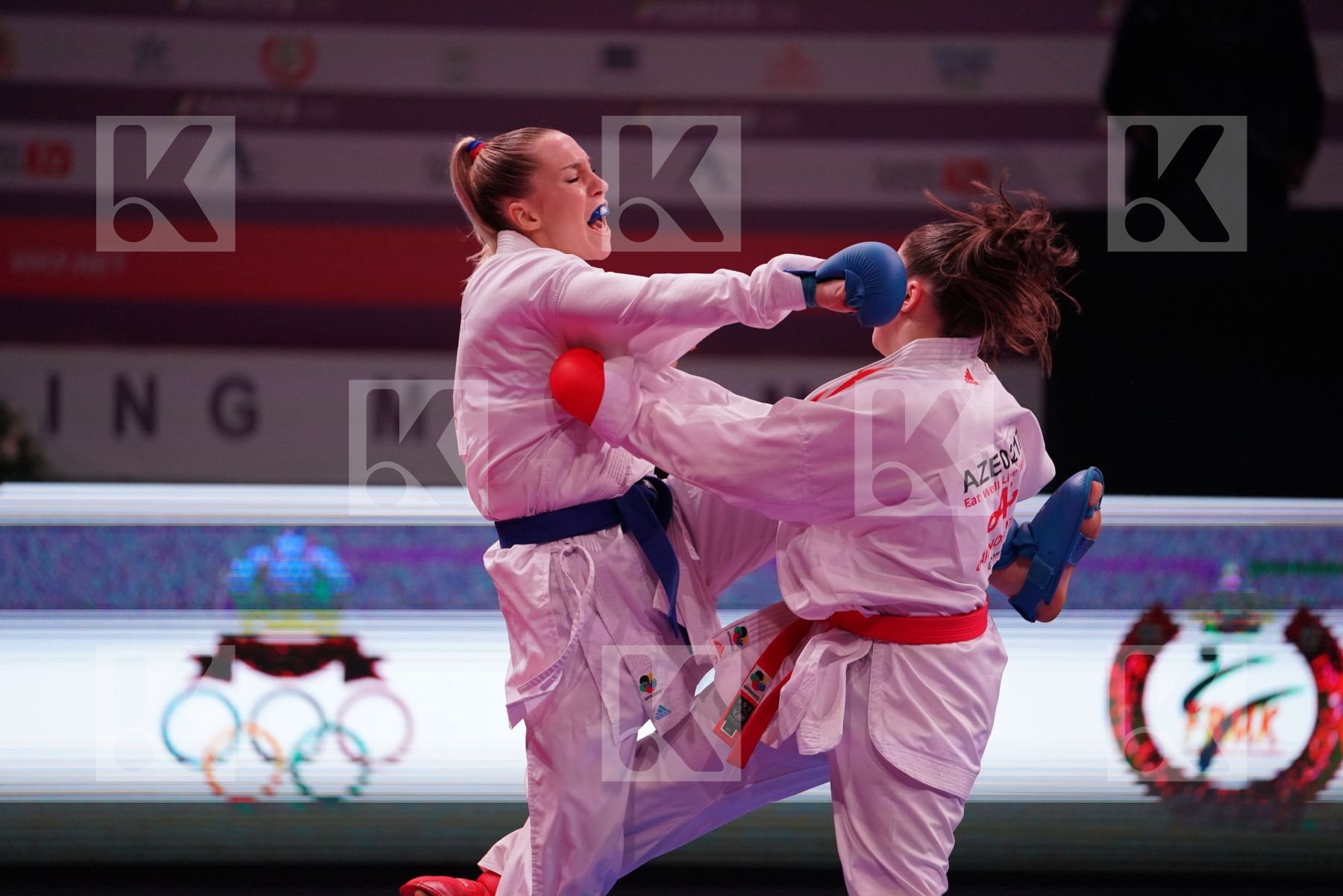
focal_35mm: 192
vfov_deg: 7.2
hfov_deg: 10.7
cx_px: 672
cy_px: 448
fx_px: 7162
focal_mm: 192
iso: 2500
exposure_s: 1/1000
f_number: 2.8
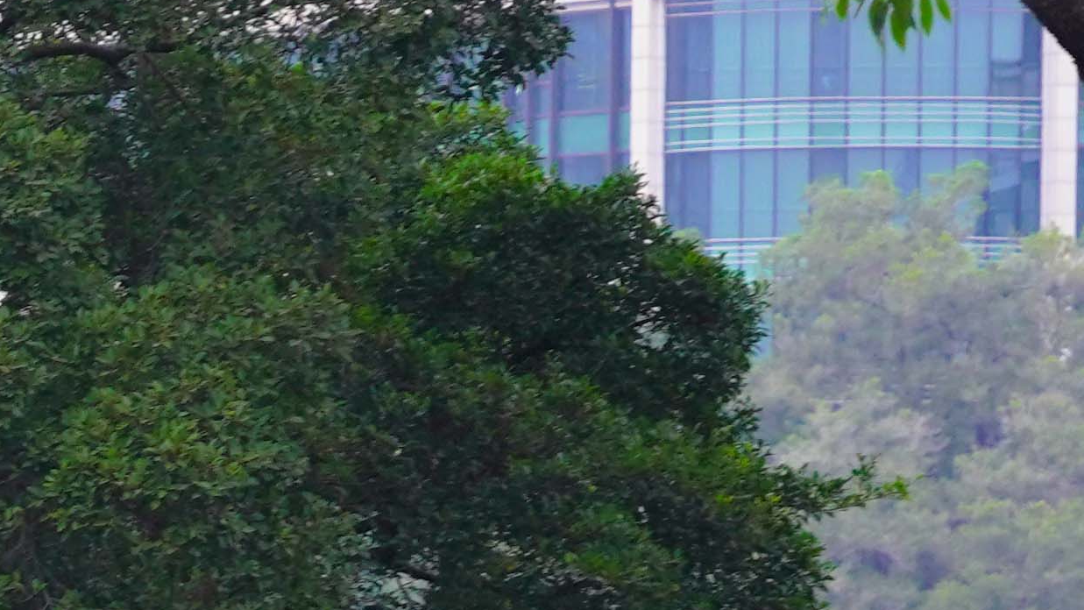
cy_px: 912
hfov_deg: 4.7
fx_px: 13165
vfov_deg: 2.6
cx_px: -739
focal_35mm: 458
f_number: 2.8
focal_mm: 68
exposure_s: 1/80
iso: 400
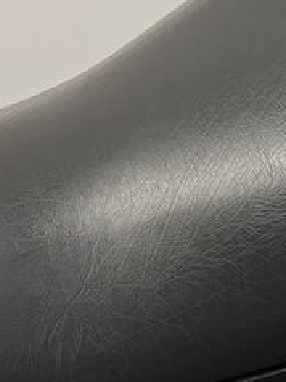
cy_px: 21
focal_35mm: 70
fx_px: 773
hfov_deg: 19.0
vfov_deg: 26.6
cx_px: 400
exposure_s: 1/50
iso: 125
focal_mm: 5.1
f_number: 1.6
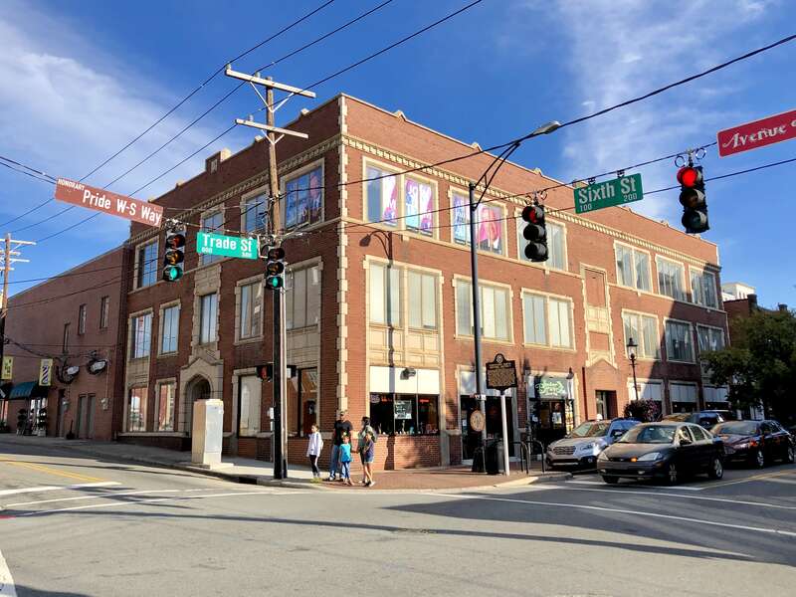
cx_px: 398
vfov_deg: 49.7
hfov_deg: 63.4
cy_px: 298
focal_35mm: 28
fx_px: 644
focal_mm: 3.99
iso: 20
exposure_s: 1/1548
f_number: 1.8
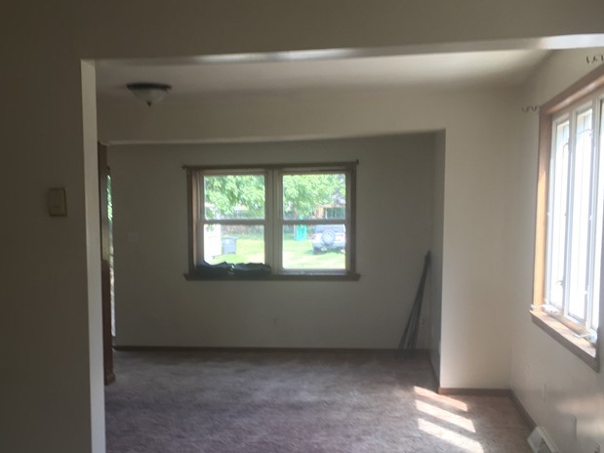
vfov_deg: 29.9
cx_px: 242
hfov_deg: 39.5
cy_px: 324
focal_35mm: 48
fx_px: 837
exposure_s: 1/60
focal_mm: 4.15
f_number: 2.2
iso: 32
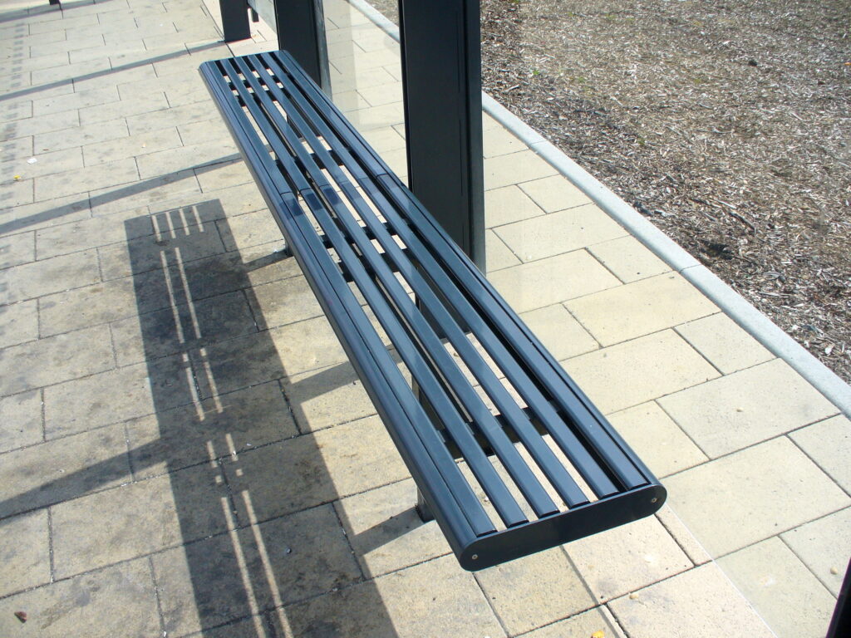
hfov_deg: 50.1
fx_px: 910
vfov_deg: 38.7
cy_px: 319
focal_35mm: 37
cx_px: 426
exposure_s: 1/320
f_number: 5.6
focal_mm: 6.1
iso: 80
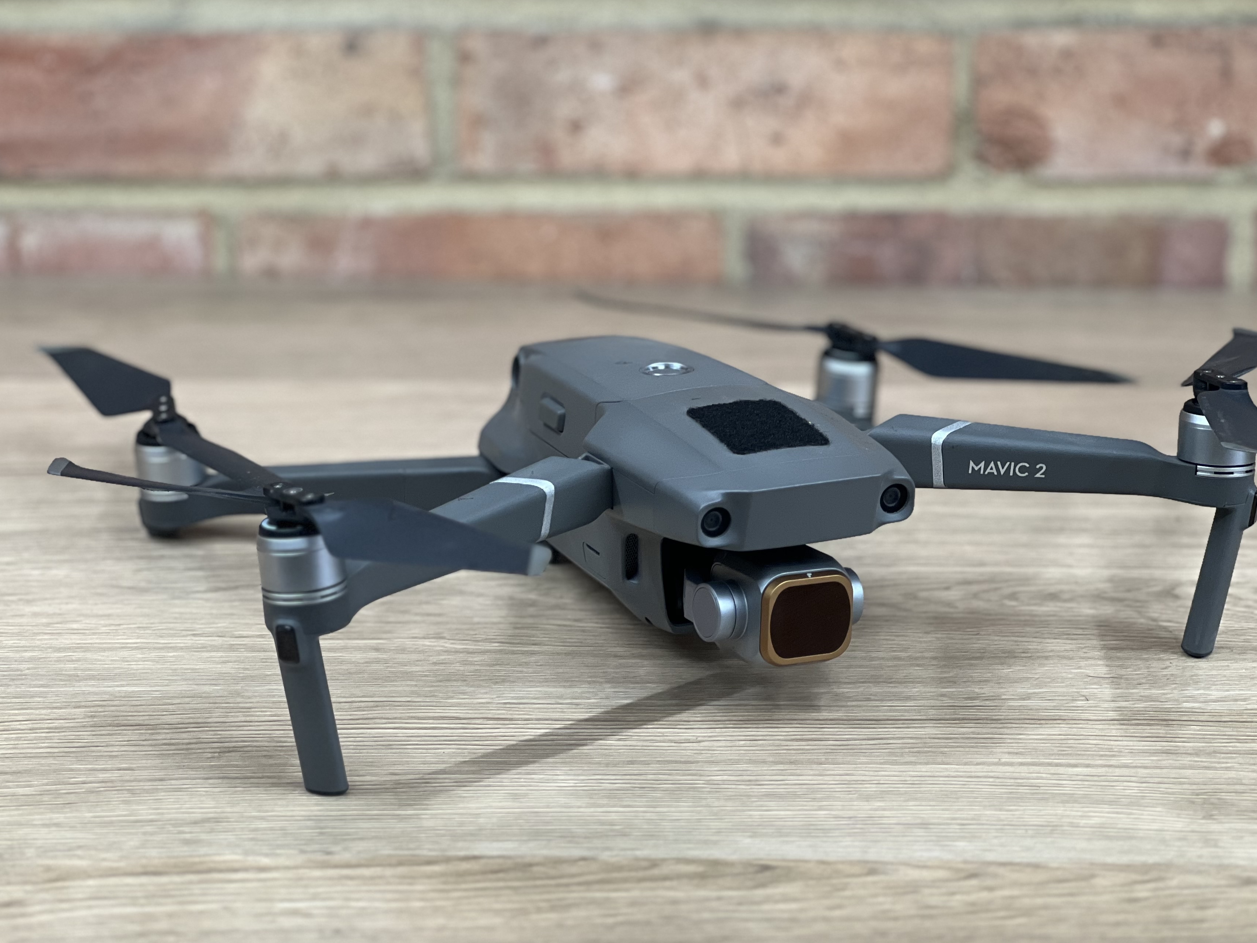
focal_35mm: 91
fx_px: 3304
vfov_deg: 16.2
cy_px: 453
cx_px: 658
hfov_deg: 21.5
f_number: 2.8
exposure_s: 1/33
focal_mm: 9
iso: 160
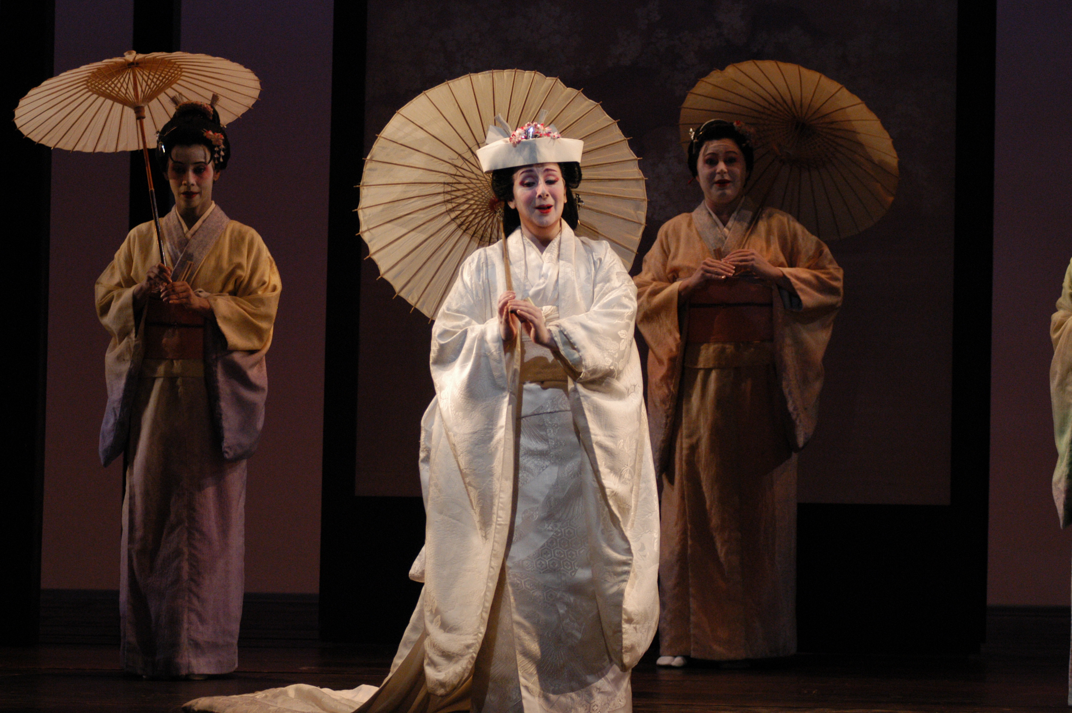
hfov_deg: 13.7
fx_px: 4463
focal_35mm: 150
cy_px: 356
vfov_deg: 9.1
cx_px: 536
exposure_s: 1/250
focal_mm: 100
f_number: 3.2
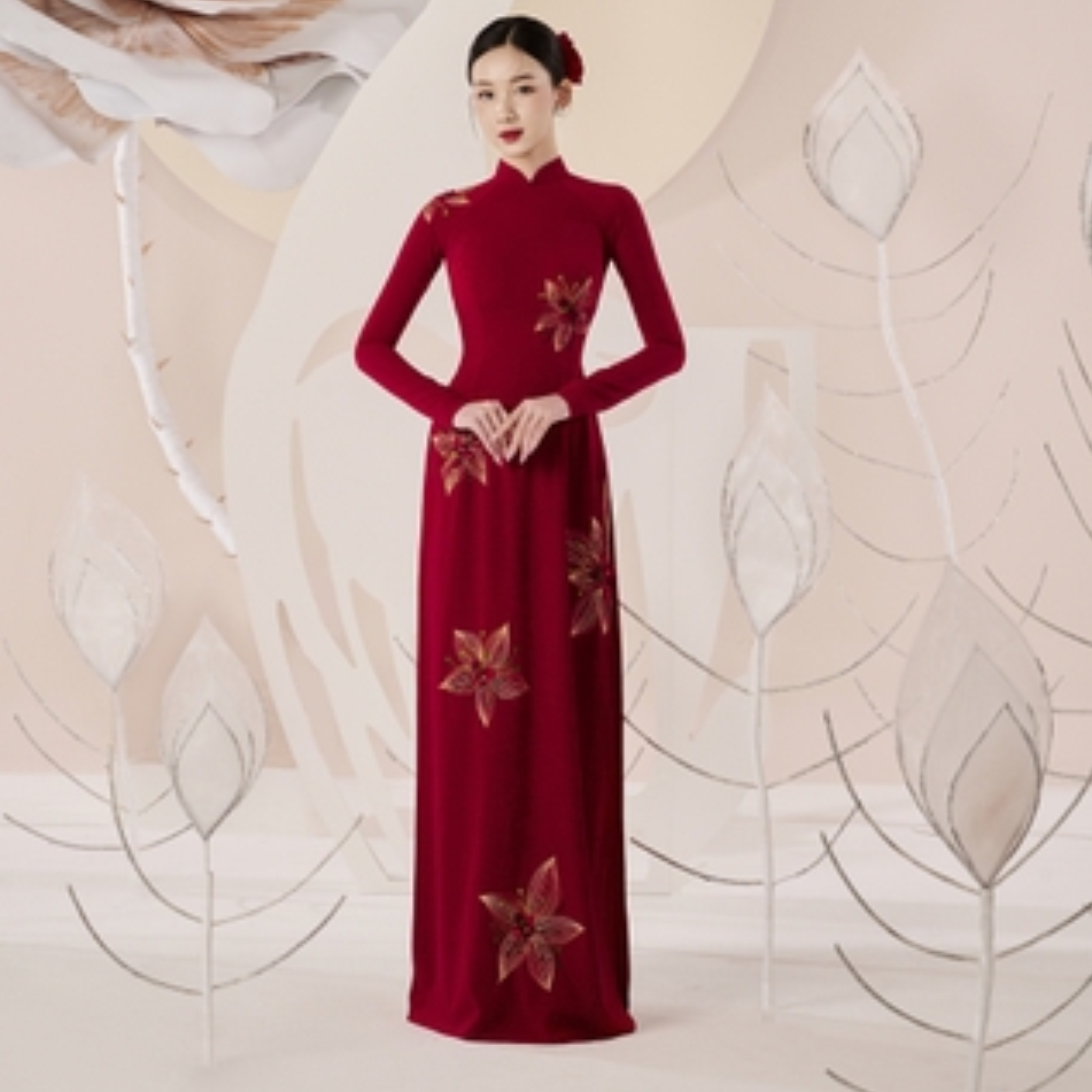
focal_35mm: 90
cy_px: 382
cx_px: 546
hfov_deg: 19.3
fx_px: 3212
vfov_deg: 19.2
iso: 160
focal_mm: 70
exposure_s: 1/125
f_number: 8
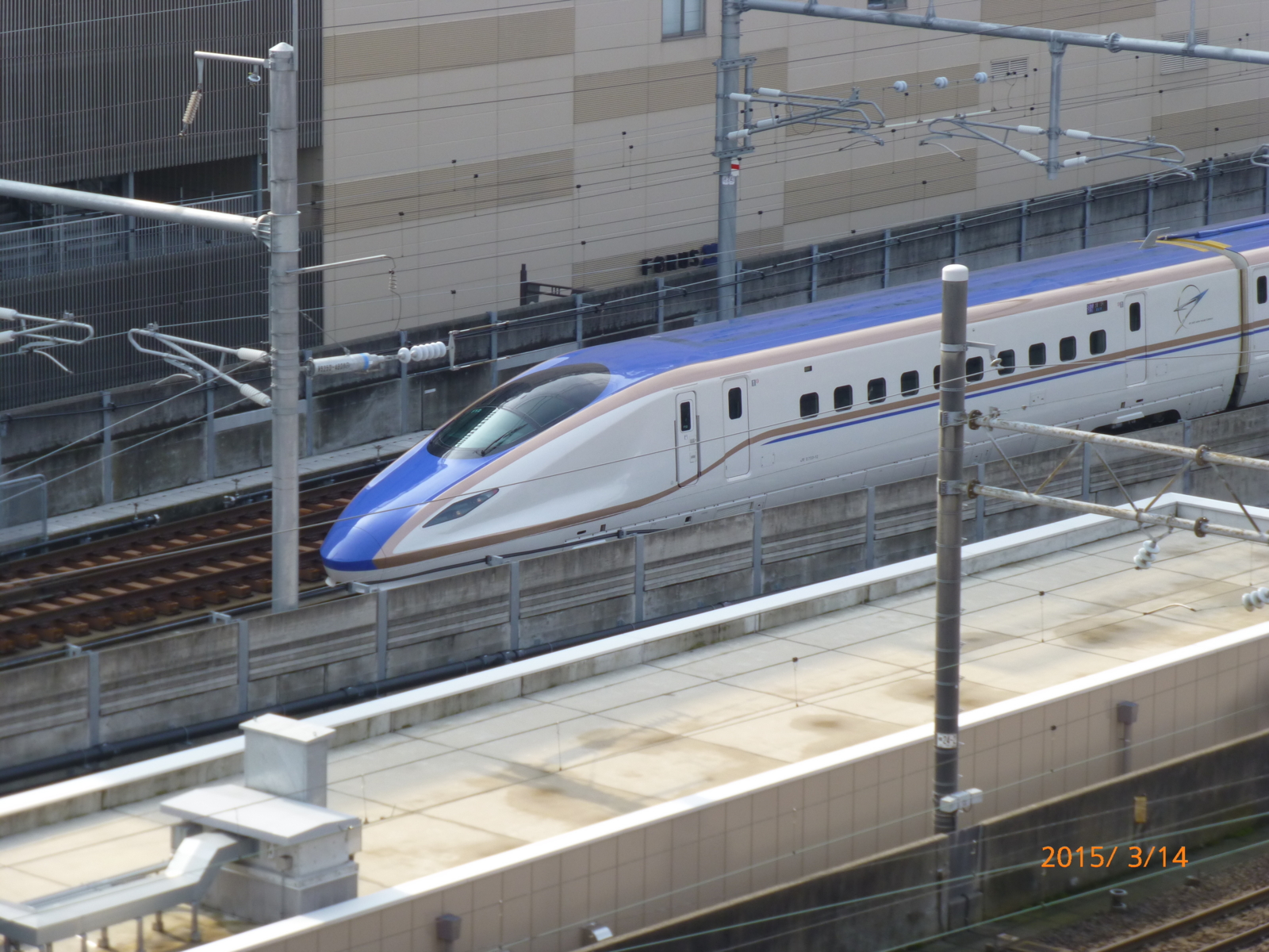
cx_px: 634
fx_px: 5022
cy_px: 476
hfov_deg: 14.4
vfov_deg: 10.8
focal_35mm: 137
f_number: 5.4
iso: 100
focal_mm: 24.4
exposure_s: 1/200
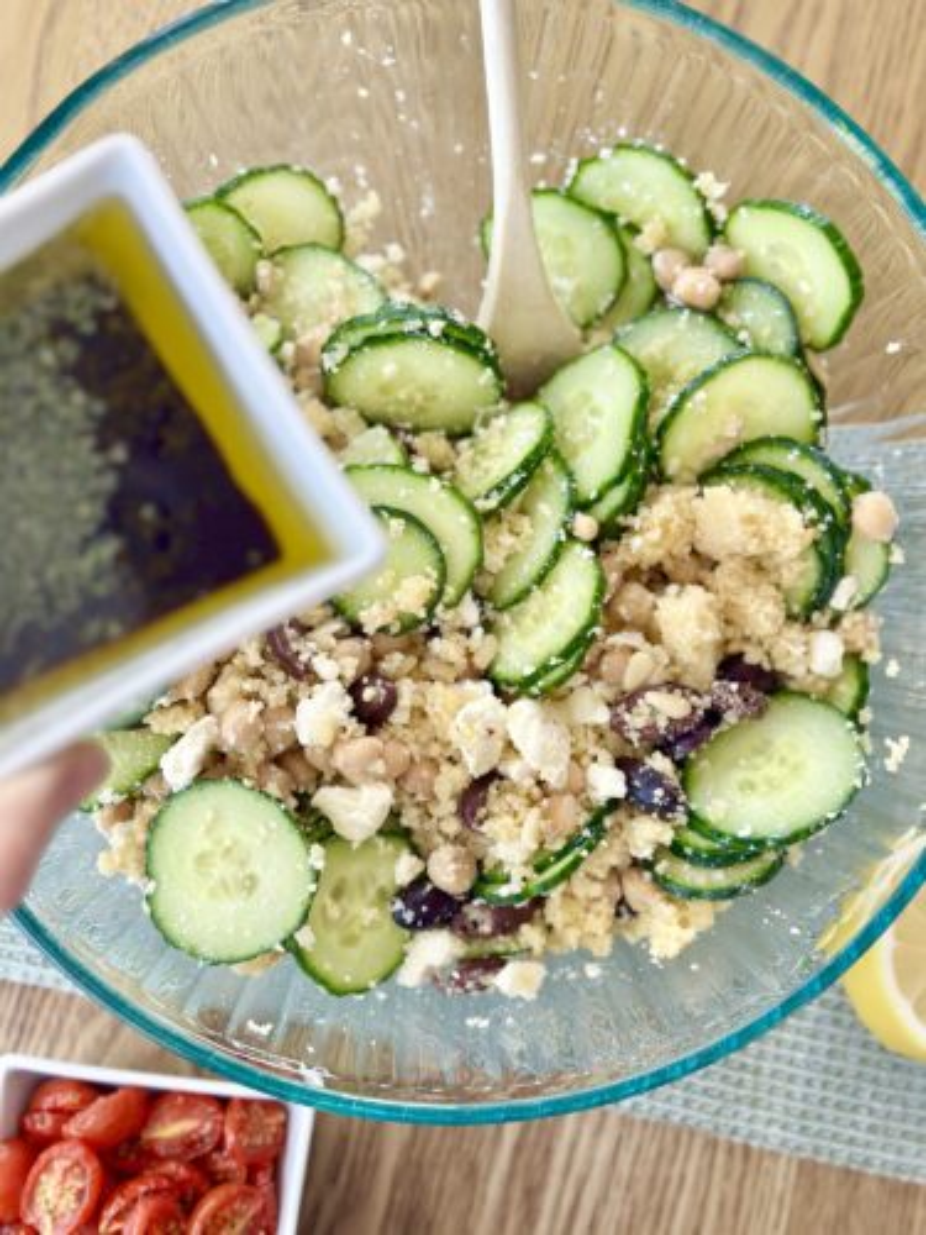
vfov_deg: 39.7
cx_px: 463
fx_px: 1712
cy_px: 618
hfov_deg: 30.3
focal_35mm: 48
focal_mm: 6.86
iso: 125
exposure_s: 1/104
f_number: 1.78
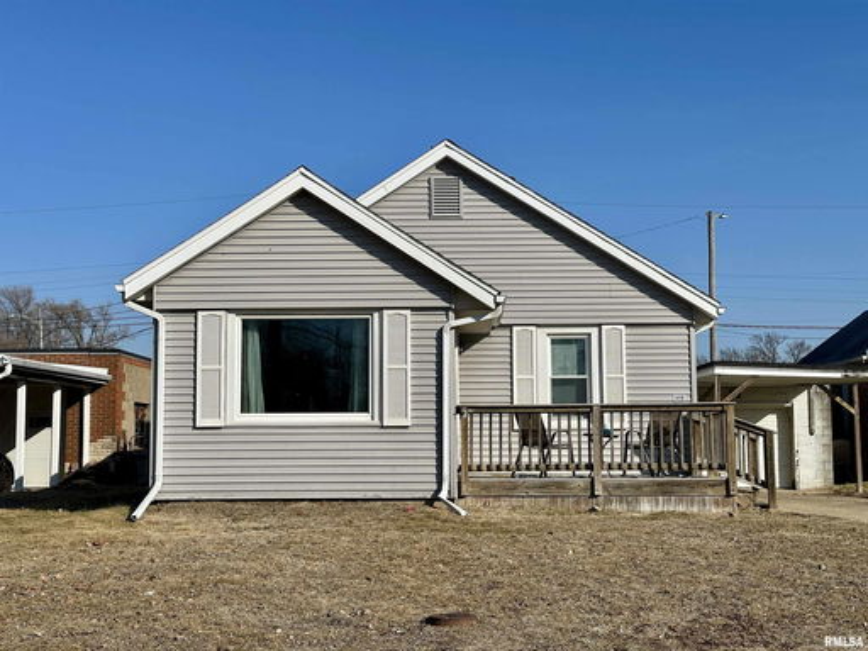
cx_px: 434
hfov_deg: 39.7
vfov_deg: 30.3
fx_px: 1204
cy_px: 326
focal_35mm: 48
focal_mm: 6.86
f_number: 1.78
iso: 64
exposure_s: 1/7634
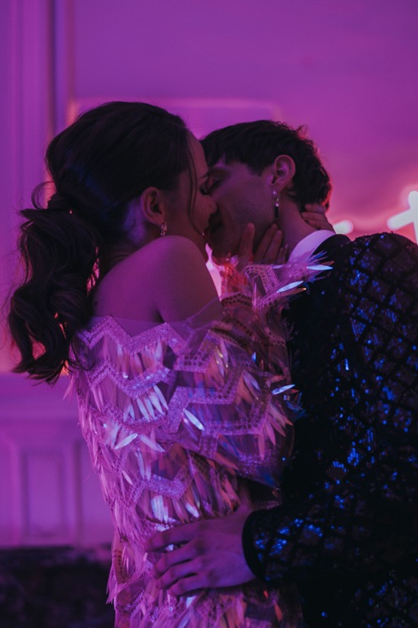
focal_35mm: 79
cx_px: 281
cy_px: 326
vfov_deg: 25.7
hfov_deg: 17.2
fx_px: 1377
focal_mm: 58
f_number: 1.4
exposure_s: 1/125
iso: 320
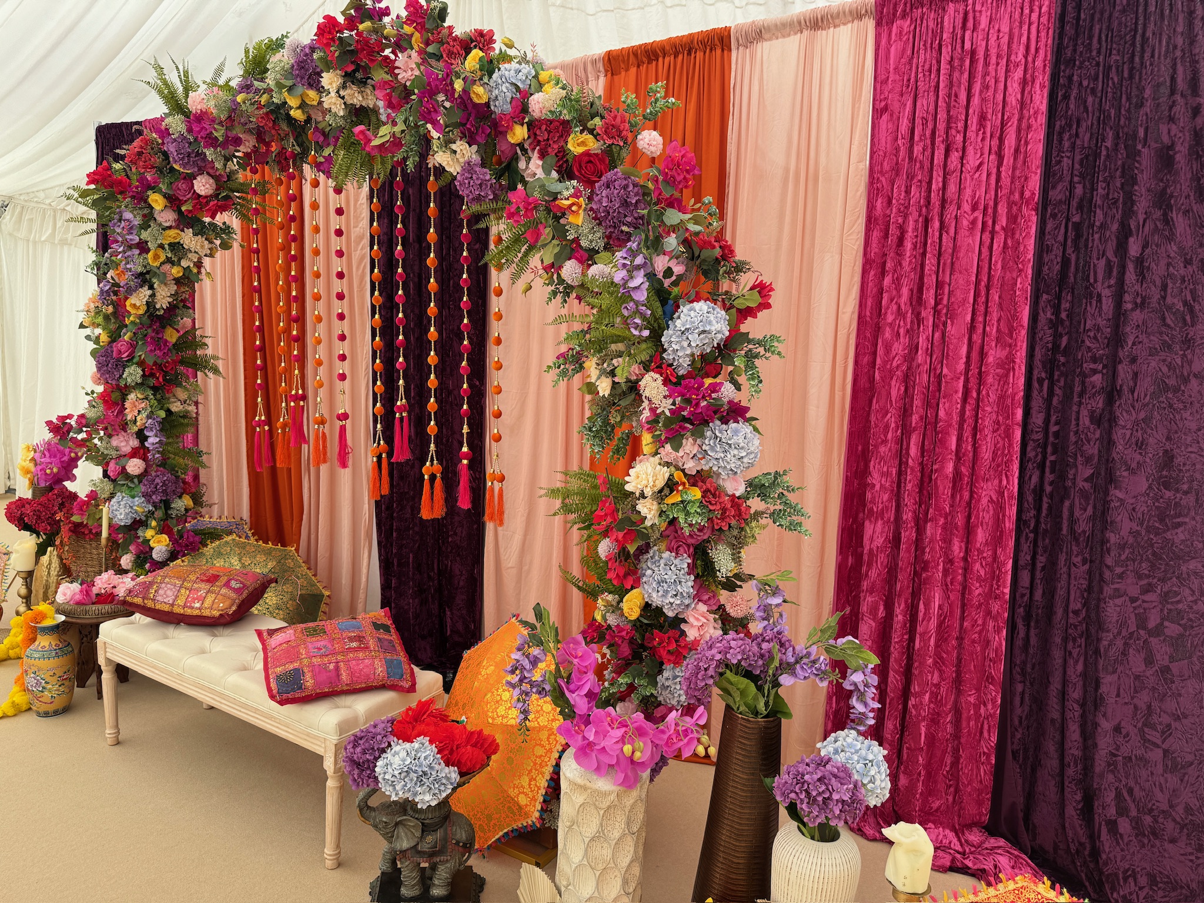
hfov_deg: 71.6
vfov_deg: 56.8
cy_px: 452
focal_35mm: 24
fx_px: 835
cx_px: 602
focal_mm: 6.76
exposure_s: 1/123
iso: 50
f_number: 1.78
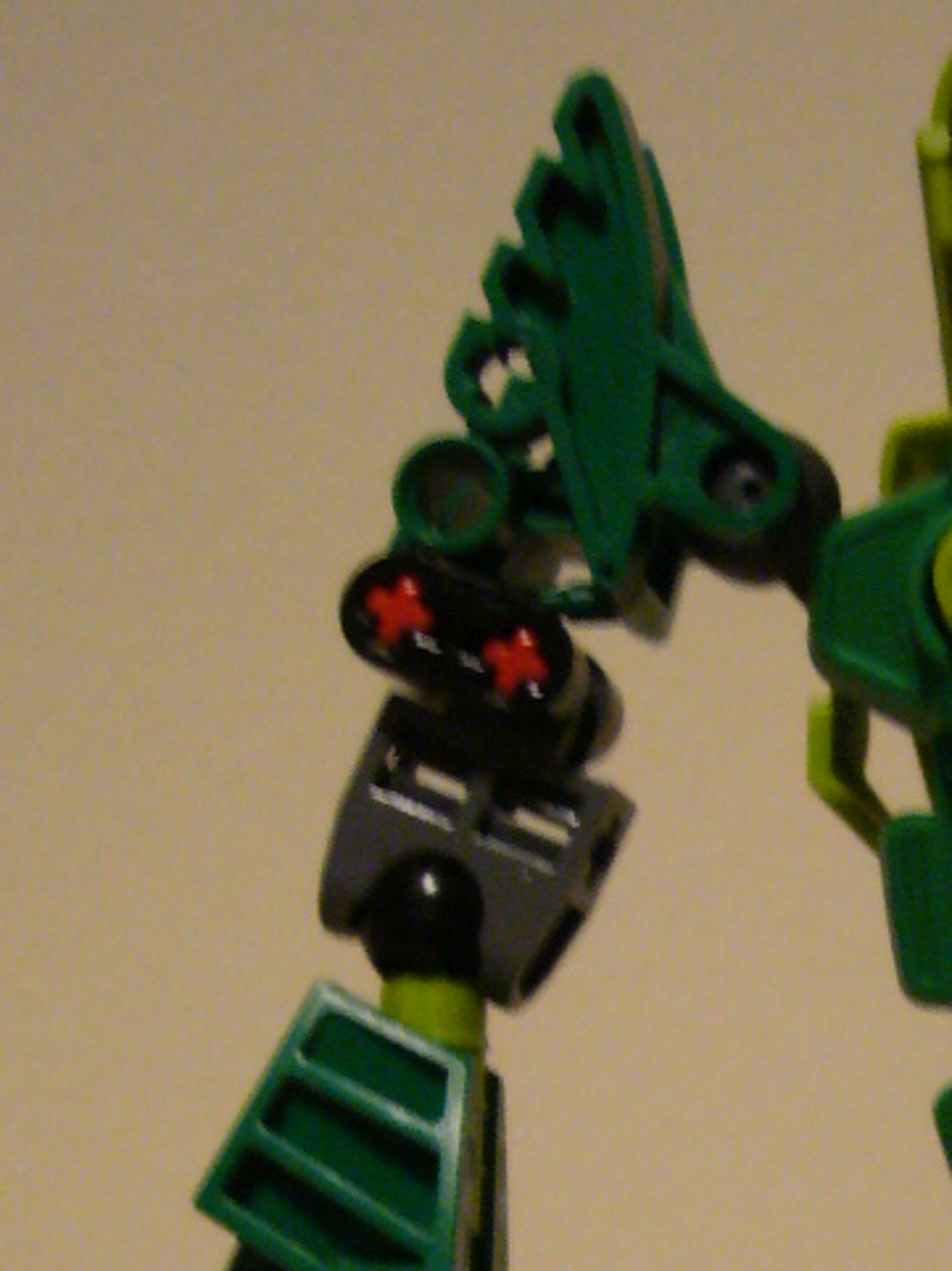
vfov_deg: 19.9
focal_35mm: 93
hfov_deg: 15.3
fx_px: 3413
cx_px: 1121
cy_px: 1485
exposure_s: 1/6
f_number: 2.8
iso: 200
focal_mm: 5.8
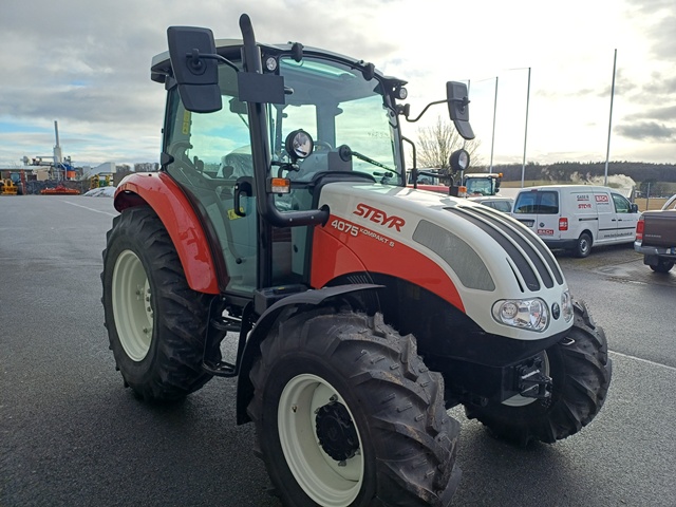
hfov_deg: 69.4
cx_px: 338
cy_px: 254
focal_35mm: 25
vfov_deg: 54.9
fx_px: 488
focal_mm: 4.65
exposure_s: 1/413
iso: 50
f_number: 1.8
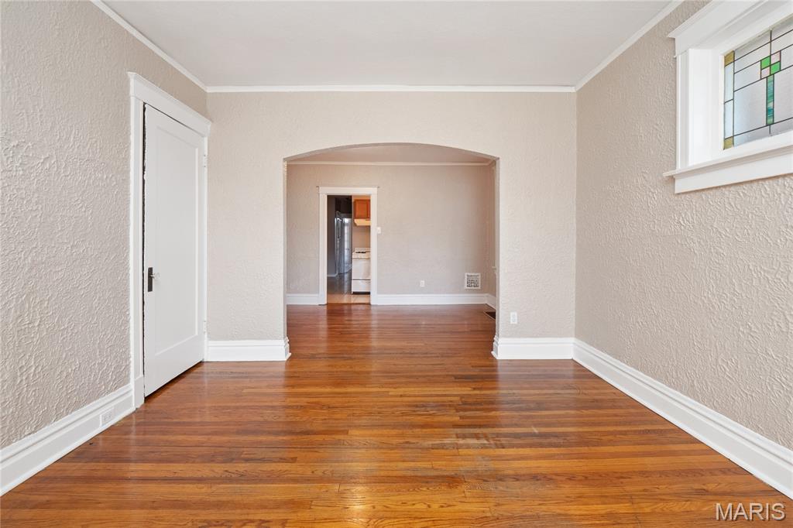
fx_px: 352
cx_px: 396
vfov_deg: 73.7
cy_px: 264
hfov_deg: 96.8
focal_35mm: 16
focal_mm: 8
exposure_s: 1/2
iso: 400
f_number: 8
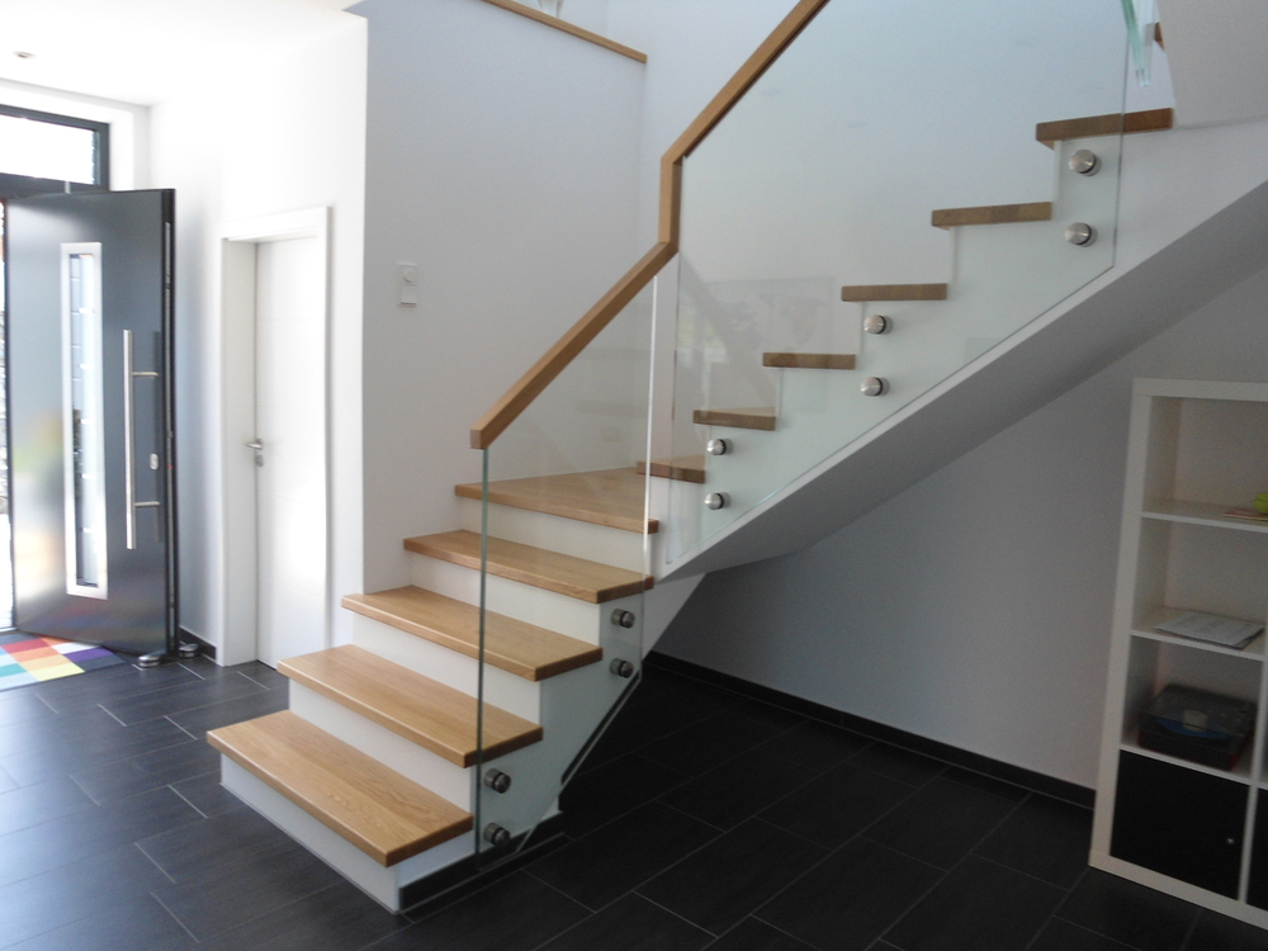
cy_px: 476
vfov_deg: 53.1
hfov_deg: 67.3
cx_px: 634
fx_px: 952
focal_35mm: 26
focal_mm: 4.7
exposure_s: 1/30
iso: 100
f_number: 2.8
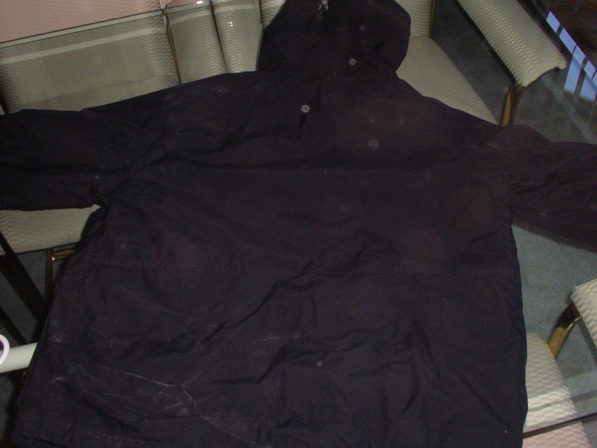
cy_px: 215
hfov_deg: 46.8
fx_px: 690
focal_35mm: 40
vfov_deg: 36.0
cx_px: 307
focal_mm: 5.7
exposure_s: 1/60
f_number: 6.9
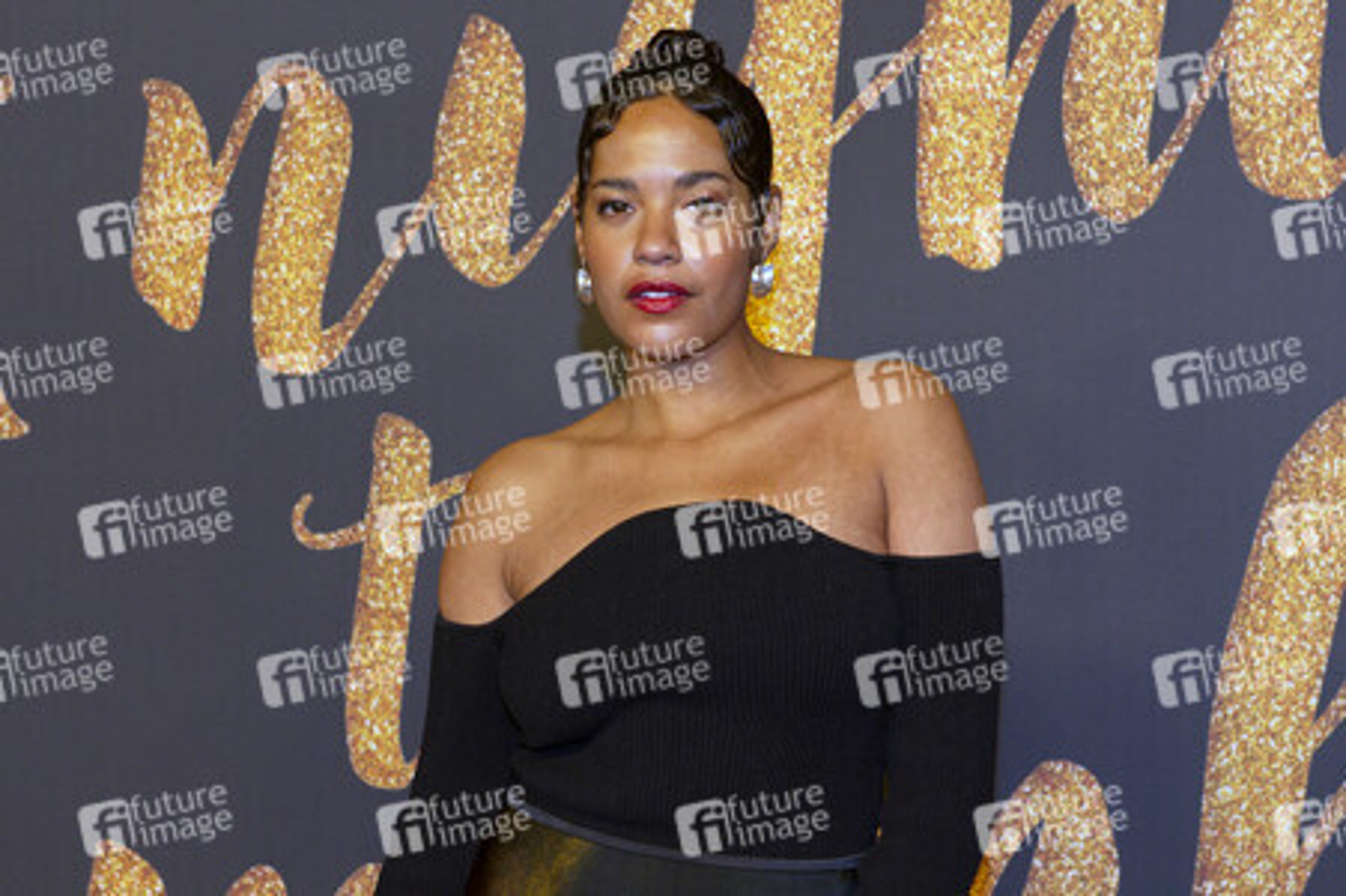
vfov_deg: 19.4
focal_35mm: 70
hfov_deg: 28.9
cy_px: 448
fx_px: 2615
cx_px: 673
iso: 800
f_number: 5.6
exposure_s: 1/250
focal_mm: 70
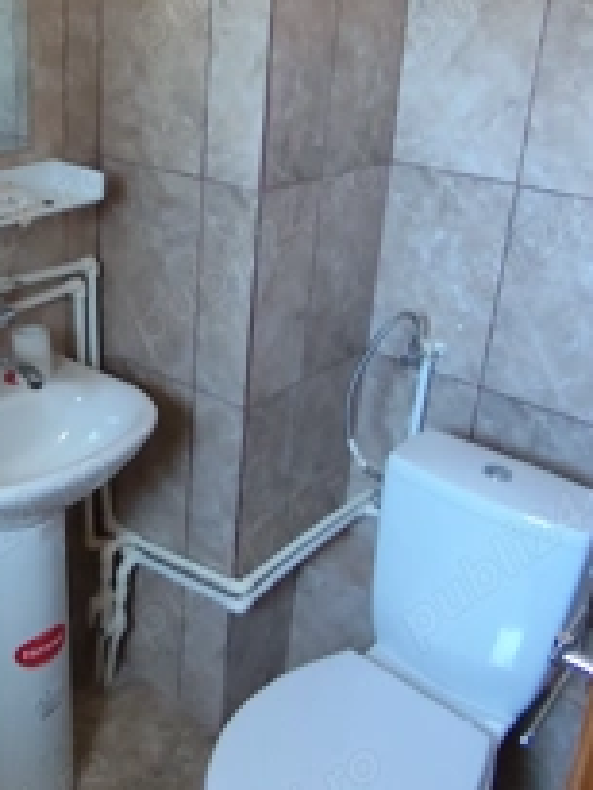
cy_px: 314
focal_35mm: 39
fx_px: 890
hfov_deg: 35.7
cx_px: 119
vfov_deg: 47.5
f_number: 2.2
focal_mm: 1.65
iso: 640
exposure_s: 1/33.3
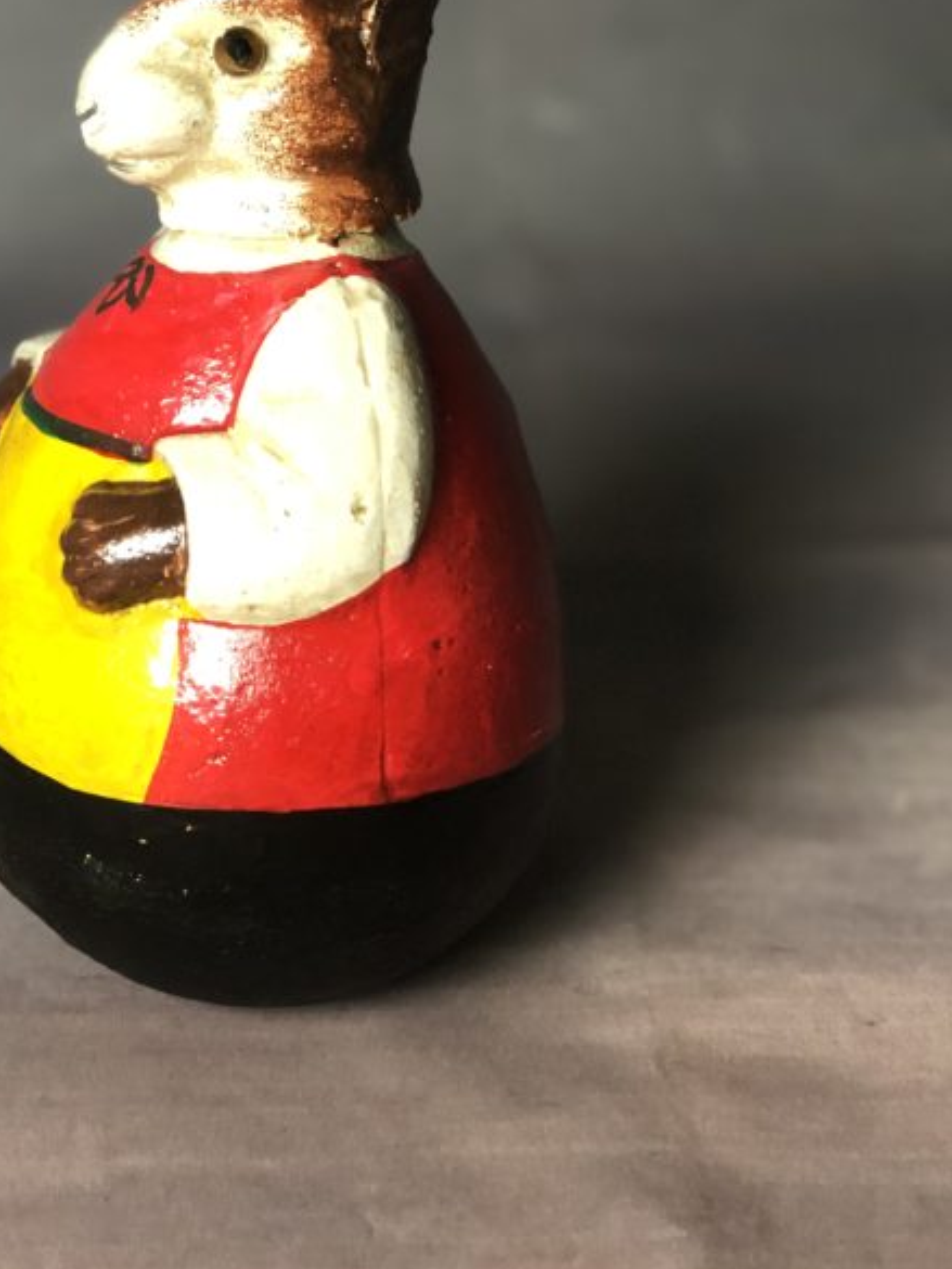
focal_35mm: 91
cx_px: 301
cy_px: 334
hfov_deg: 16.2
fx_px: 3336
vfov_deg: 21.4
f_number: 2.4
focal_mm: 6
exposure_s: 1/33
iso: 125
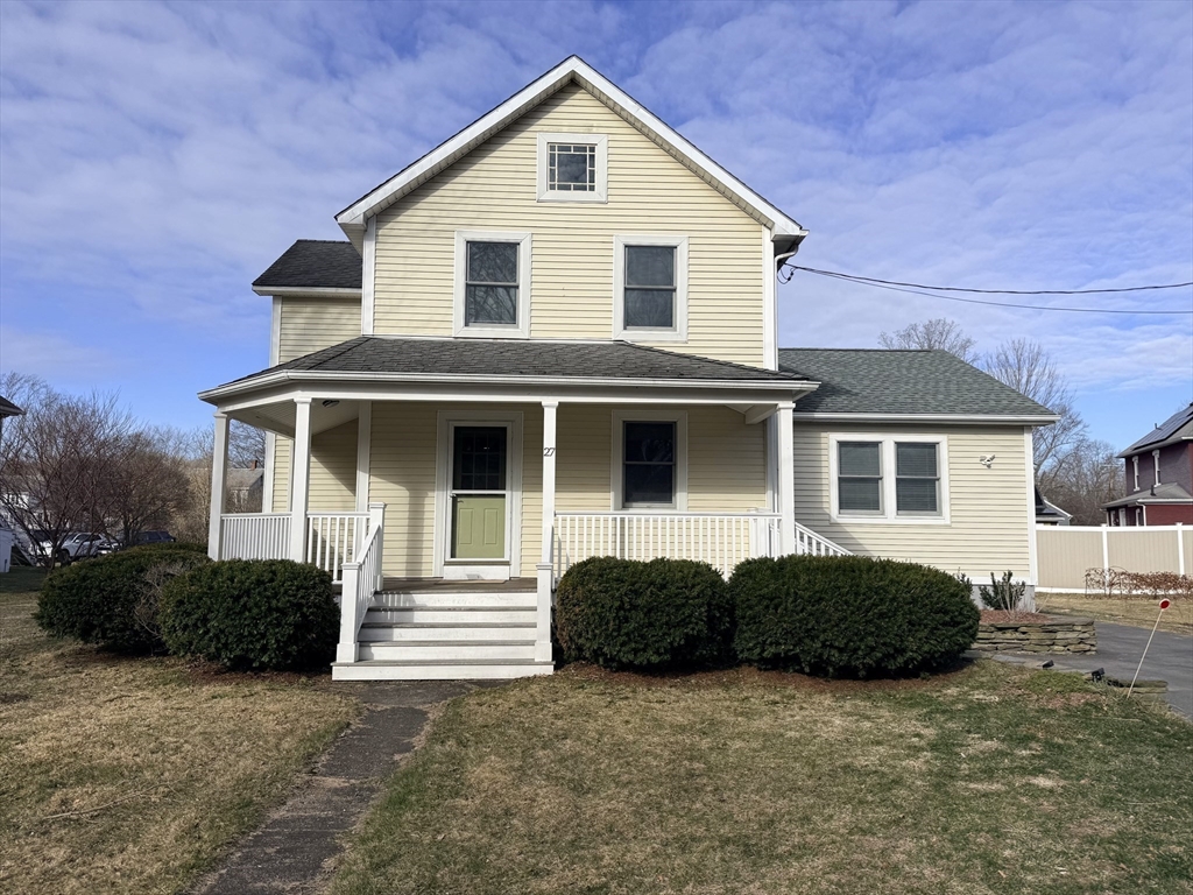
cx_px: 596
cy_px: 448
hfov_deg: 71.6
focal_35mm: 24
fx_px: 827
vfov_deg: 56.8
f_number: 1.78
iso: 80
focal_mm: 6.76
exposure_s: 1/5714
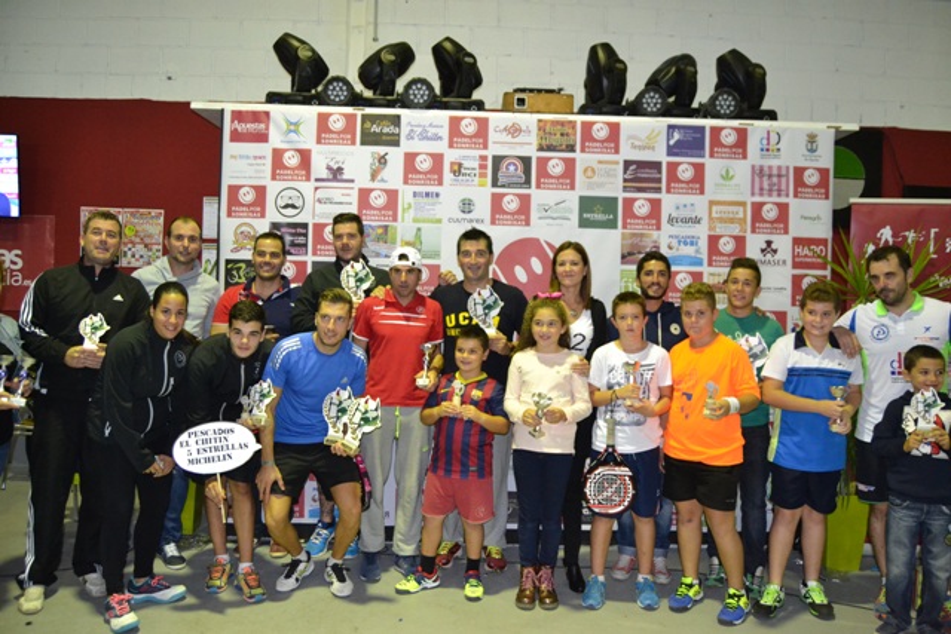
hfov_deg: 67.4
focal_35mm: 27
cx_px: 476
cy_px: 317
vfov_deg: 48.0
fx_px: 713
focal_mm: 18
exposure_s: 1/60
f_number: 3.5
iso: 2200
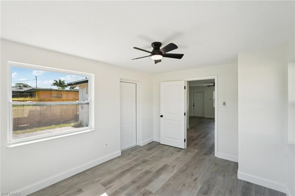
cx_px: 148
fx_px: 131
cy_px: 98
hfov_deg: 96.8
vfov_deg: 73.7
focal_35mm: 16
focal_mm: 16
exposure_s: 1/125
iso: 400
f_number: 8
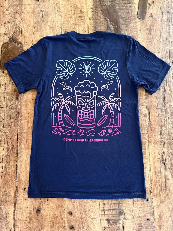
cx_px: 86
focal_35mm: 24
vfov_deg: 71.6
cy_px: 116
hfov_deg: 56.8
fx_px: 160
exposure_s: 1/60
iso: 640
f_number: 1.78
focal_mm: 6.76
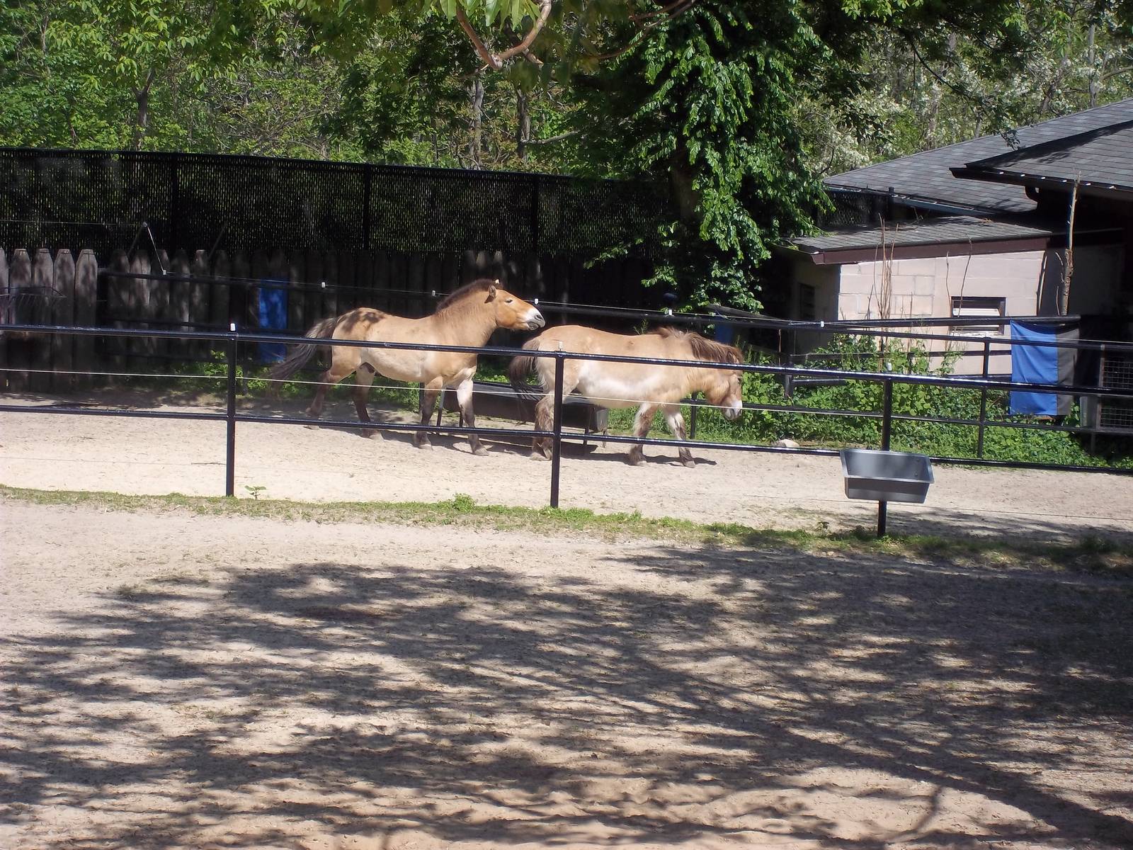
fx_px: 3535
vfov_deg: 13.7
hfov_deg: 18.2
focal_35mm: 108
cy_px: 425
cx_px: 566
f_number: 5.6
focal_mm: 19.5
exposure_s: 1/400
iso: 80
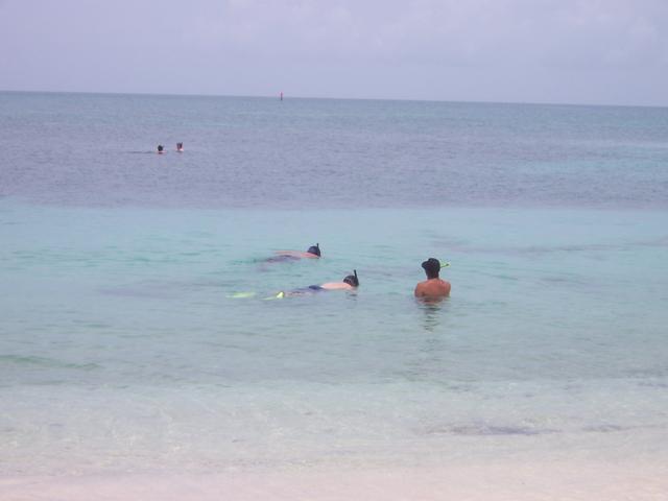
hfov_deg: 19.6
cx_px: 334
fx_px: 1930
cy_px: 250
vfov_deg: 14.8
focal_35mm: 100
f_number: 8
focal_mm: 16.6
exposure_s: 1/250
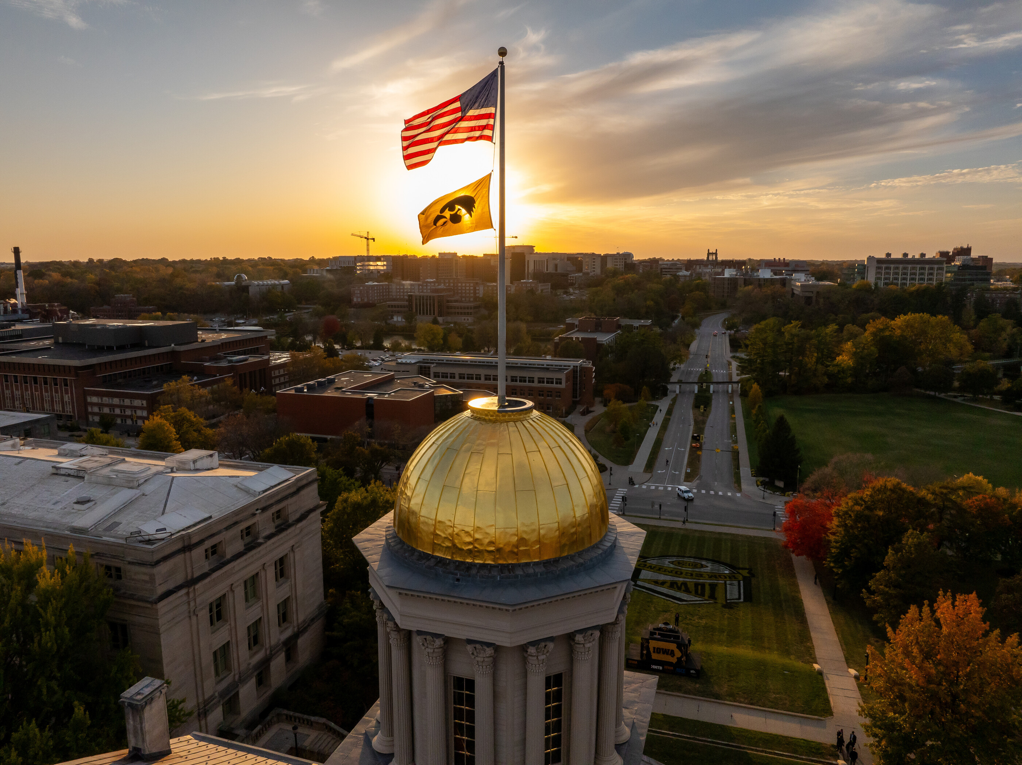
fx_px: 708
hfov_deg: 71.6
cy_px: 382
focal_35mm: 24
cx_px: 511
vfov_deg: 56.8
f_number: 10
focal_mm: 12.29
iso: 400
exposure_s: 1/500
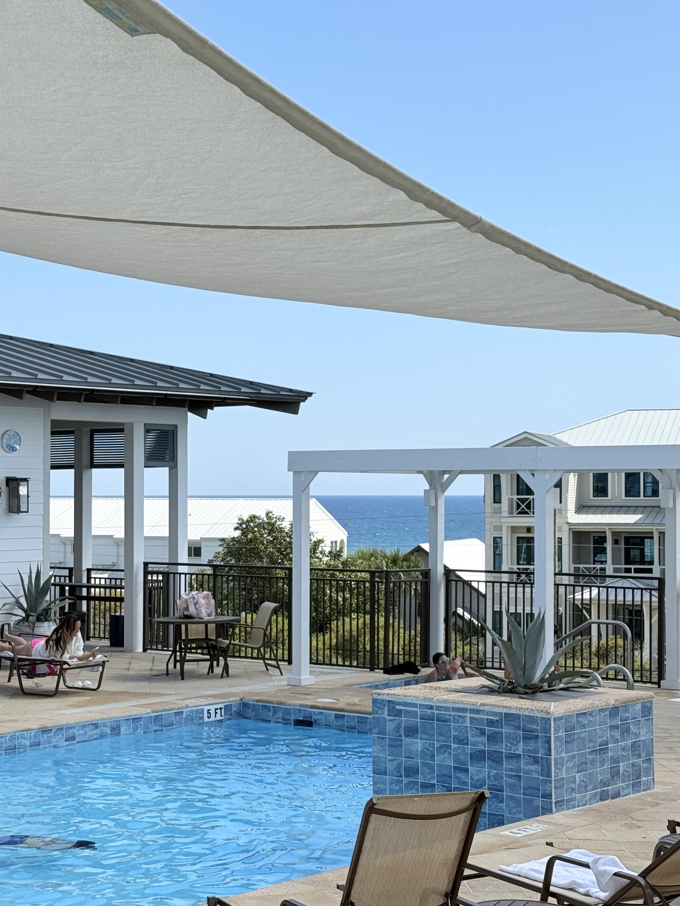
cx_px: 275
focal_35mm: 65
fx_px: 1702
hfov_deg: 22.6
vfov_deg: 29.8
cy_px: 458
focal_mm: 6.76
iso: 64
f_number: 1.78
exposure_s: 1/5587
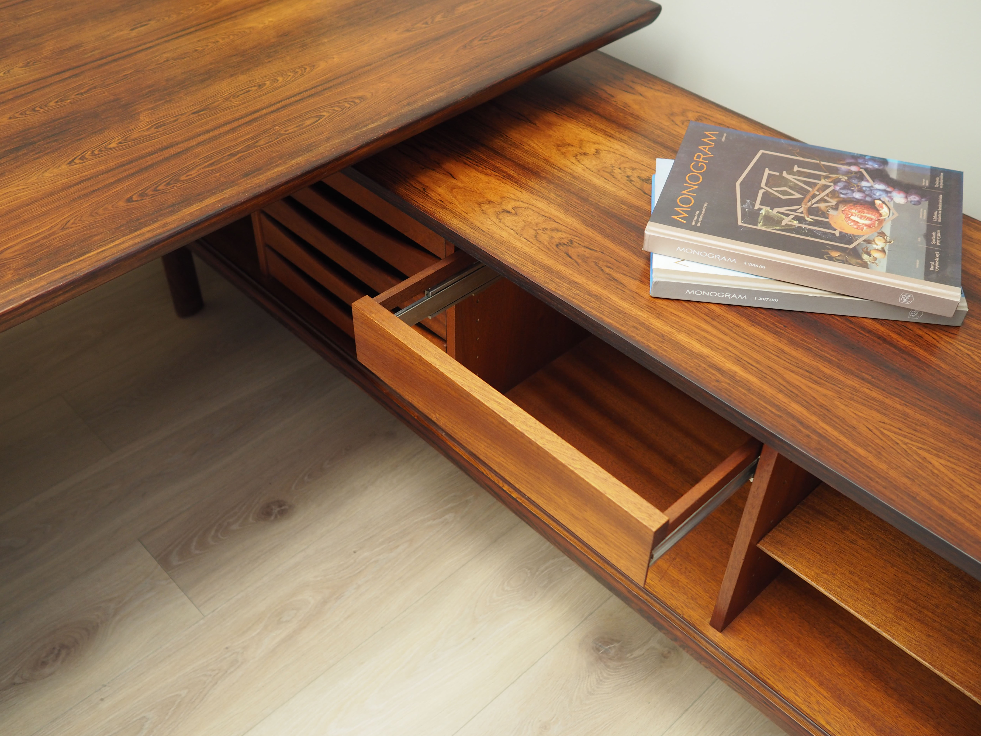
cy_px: 368
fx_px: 964
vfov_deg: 41.8
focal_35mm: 34
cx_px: 490
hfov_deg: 54.0
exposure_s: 1/25
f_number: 2.2
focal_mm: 17
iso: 400
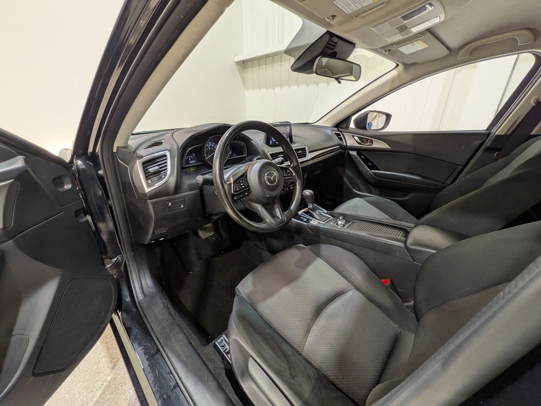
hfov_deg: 102.1
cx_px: 270
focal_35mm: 14
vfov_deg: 85.7
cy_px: 203
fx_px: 219
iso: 59
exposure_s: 1/25
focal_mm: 1.83
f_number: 2.2
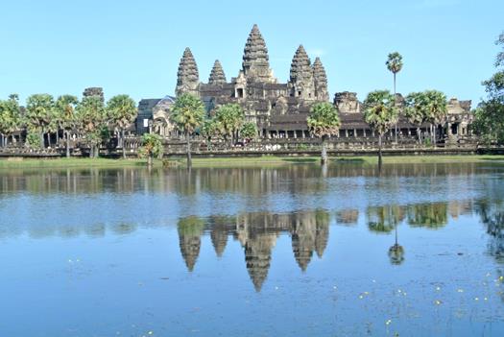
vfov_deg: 23.0
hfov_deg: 33.9
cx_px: 252
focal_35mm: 59
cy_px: 168
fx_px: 827
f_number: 16
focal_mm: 21.9
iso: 100
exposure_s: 1/30
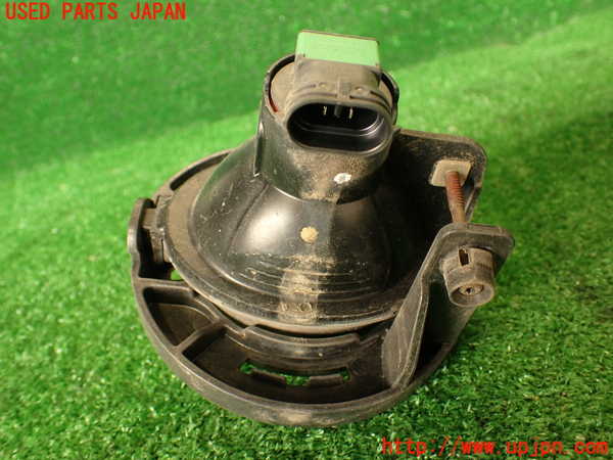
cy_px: 230
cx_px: 306
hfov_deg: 56.8
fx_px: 567
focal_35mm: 32
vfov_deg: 44.2
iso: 200
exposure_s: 1/40
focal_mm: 5.79
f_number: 2.4
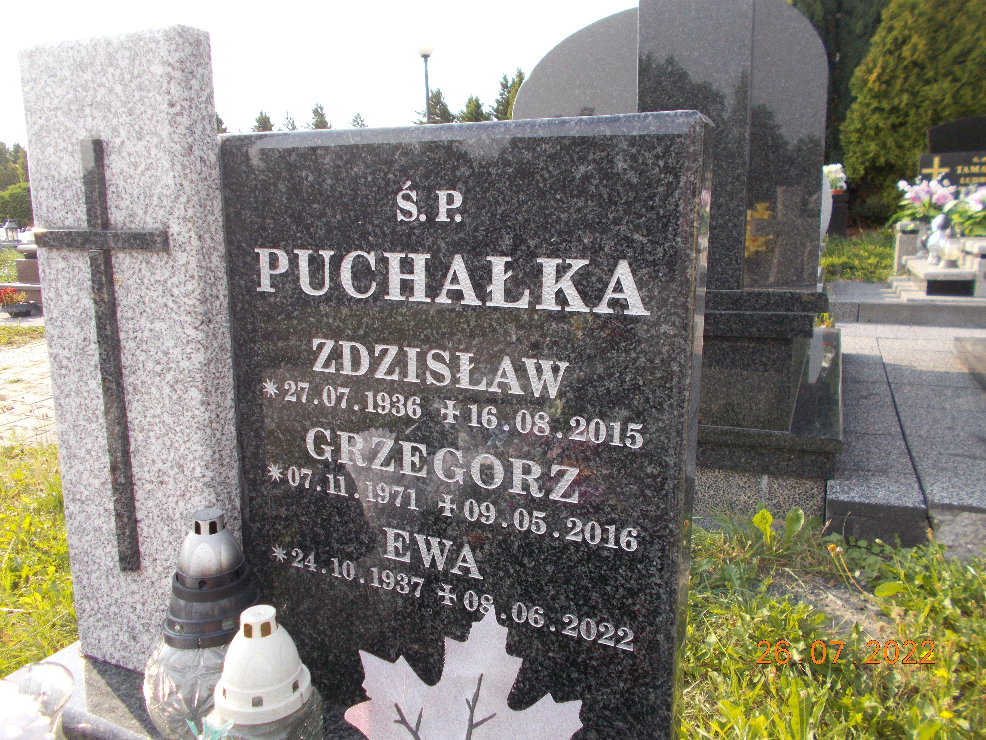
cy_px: 370
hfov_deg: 67.3
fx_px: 741
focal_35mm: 26
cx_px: 493
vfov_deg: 53.1
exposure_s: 1/320
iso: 80
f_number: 3.2
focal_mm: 4.6
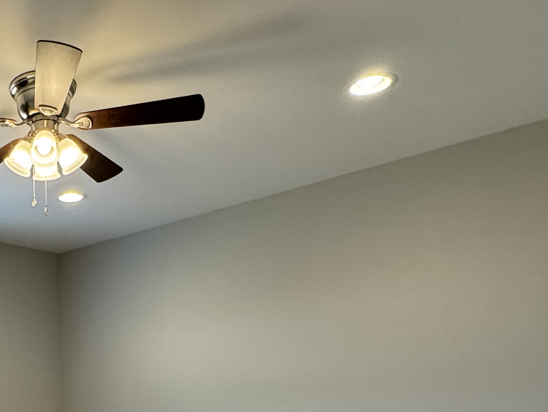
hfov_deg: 42.9
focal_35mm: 39
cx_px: 33
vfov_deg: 33.0
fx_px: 618
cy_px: 433
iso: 200
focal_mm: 2.22
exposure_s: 1/120
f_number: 2.2
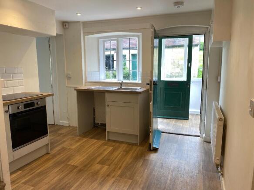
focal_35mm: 26
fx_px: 191
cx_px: 127
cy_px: 95
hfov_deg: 67.3
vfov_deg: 53.0
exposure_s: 1/100
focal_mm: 4.25
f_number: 1.8
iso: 40
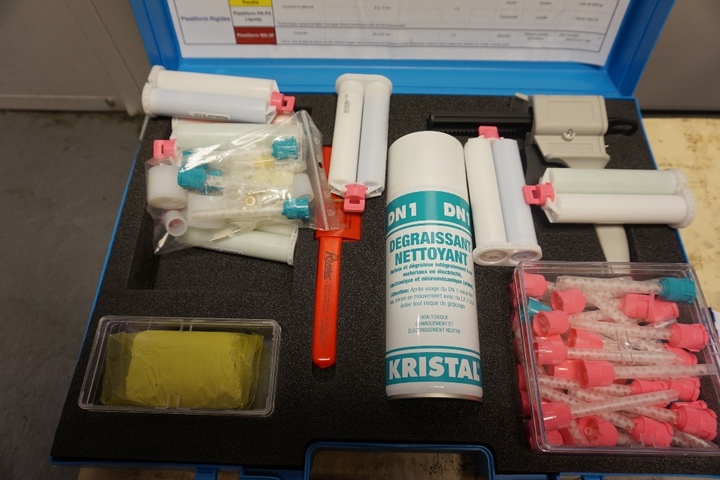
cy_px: 240
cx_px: 360
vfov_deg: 53.1
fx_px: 480
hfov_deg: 73.7
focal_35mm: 24
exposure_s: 1/60
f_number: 4
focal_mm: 16
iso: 400
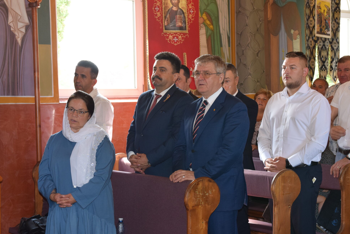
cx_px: 205
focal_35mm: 67
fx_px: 651
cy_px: 111
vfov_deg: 20.3
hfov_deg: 30.0
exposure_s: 1/100
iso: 800
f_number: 5
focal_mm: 34
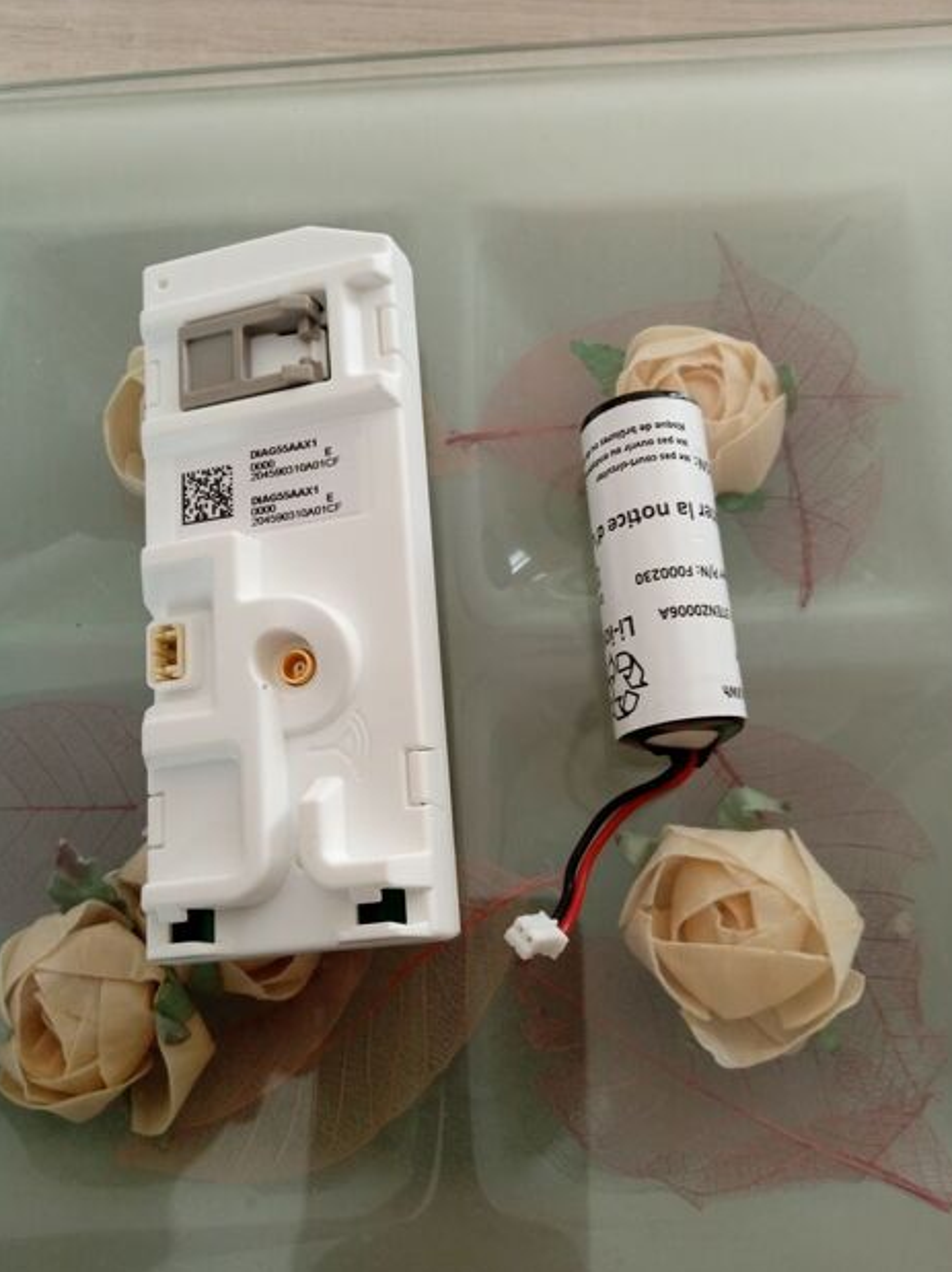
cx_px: 487
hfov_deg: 48.2
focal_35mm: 29
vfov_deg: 61.7
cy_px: 657
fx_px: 1064
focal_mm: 3.43
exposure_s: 1/33.3
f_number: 2.2
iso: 148
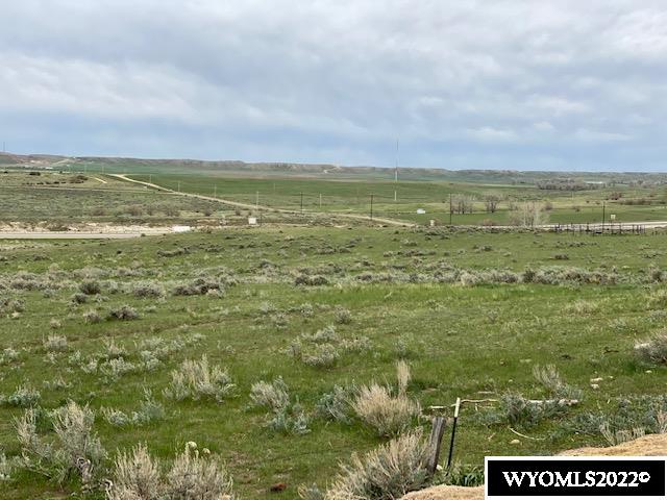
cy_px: 250
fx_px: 1002
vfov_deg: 28.0
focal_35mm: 52
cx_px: 334
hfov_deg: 36.8
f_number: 2
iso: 20
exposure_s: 1/1332
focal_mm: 6
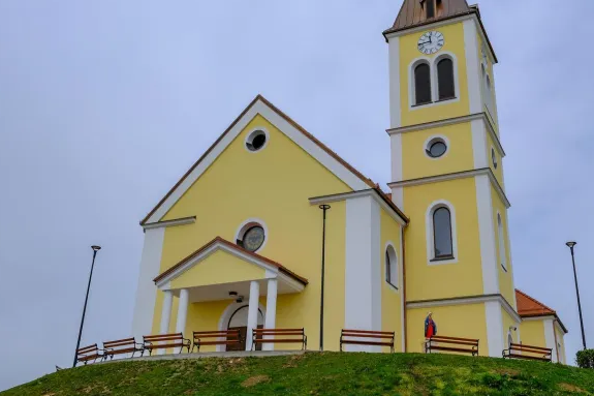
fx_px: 676
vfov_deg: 32.4
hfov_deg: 47.2
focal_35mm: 41
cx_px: 344
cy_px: 146
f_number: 5.6
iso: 200
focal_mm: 20.6
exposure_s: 1/1250
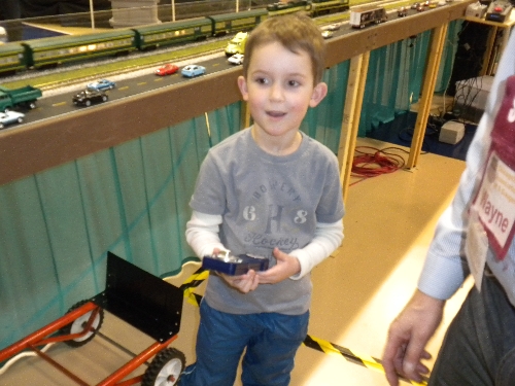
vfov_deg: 38.7
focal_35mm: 37
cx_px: 258
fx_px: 550
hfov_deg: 50.1
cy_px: 193
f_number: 3.5
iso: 400
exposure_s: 1/30
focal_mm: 6.6
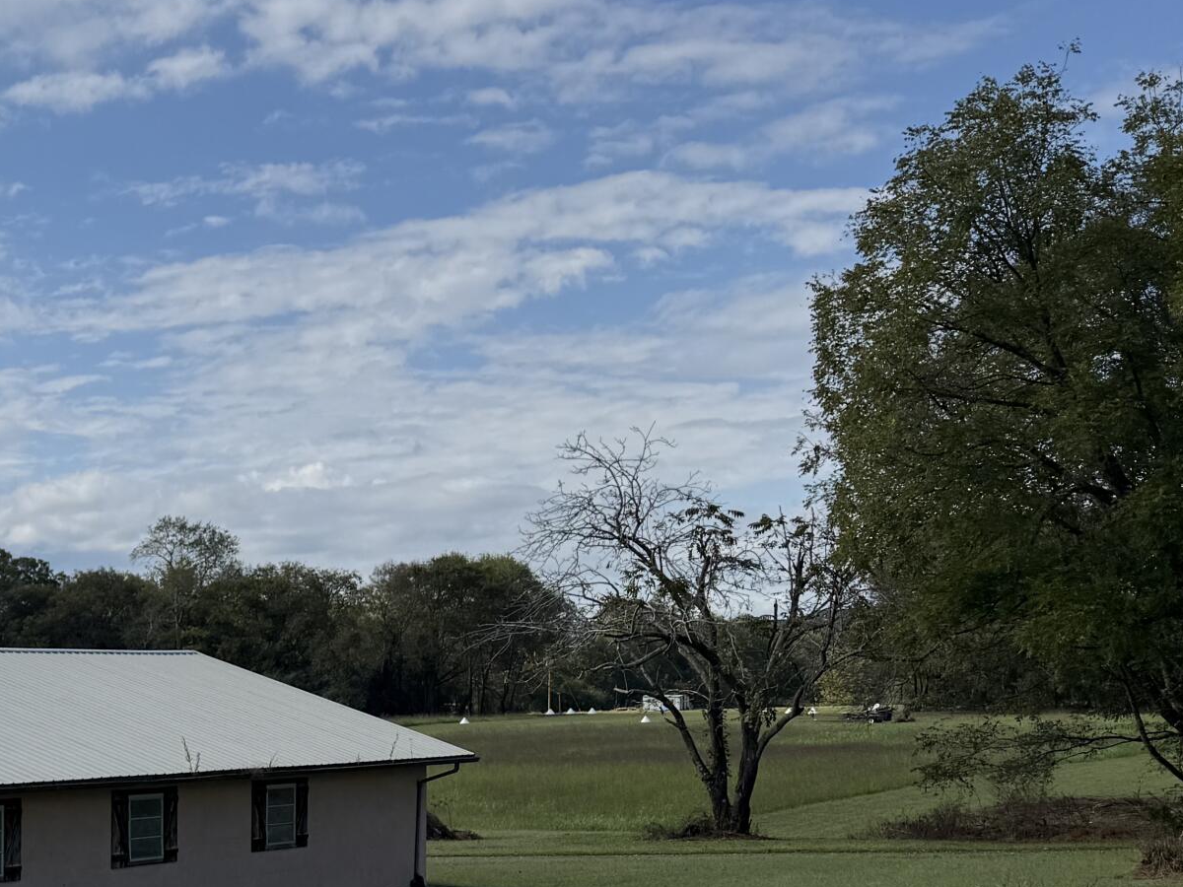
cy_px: 660
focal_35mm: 60
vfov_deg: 24.2
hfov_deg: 27.8
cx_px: -275
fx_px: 2050
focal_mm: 6.76
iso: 80
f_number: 1.78
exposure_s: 1/9091
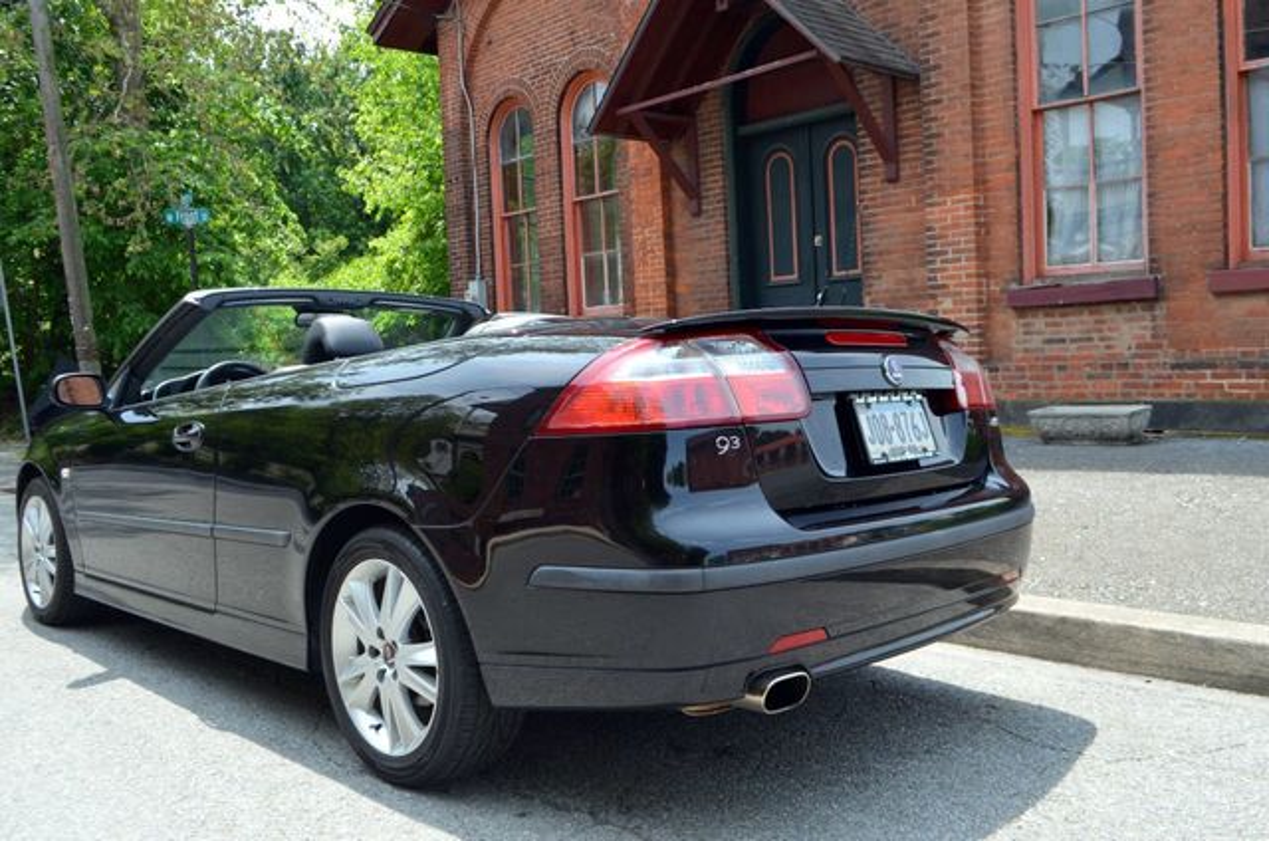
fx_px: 1055
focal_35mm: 30
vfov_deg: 43.4
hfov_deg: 62.0
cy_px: 420
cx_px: 634
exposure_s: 1/200
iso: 200
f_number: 7.1
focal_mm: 20
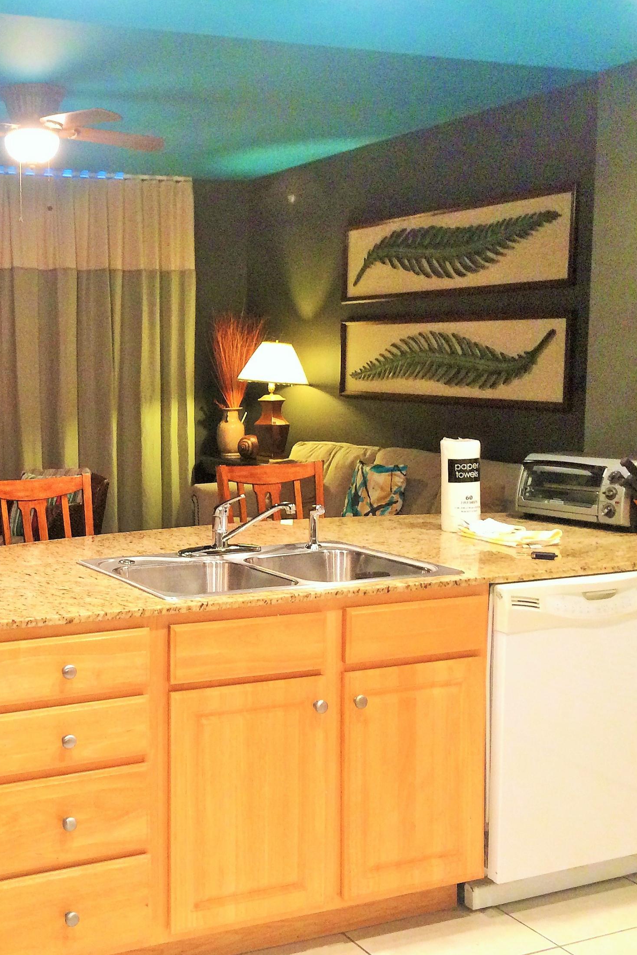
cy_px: 480
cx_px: 40
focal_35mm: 41
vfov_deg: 47.4
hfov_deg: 30.9
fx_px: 1088
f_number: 2.2
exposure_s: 1/30
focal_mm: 4.15
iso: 250
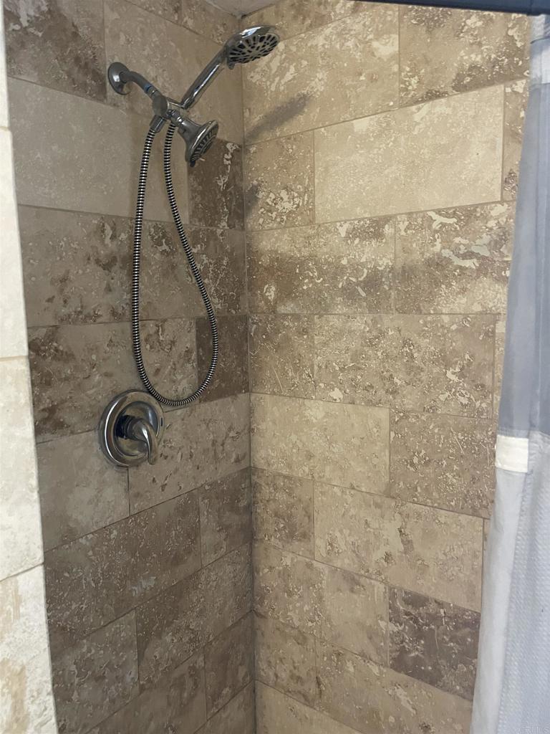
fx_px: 530
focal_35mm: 25
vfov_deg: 69.4
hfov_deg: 54.9
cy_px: 367
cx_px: 275
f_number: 1.6
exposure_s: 1/40
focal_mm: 5.1
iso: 640
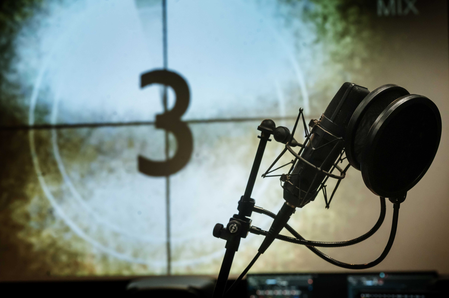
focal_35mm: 100
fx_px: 1246
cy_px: 149
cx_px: 224
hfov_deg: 20.4
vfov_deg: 13.7
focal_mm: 100
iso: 5000
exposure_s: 1/100
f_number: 9
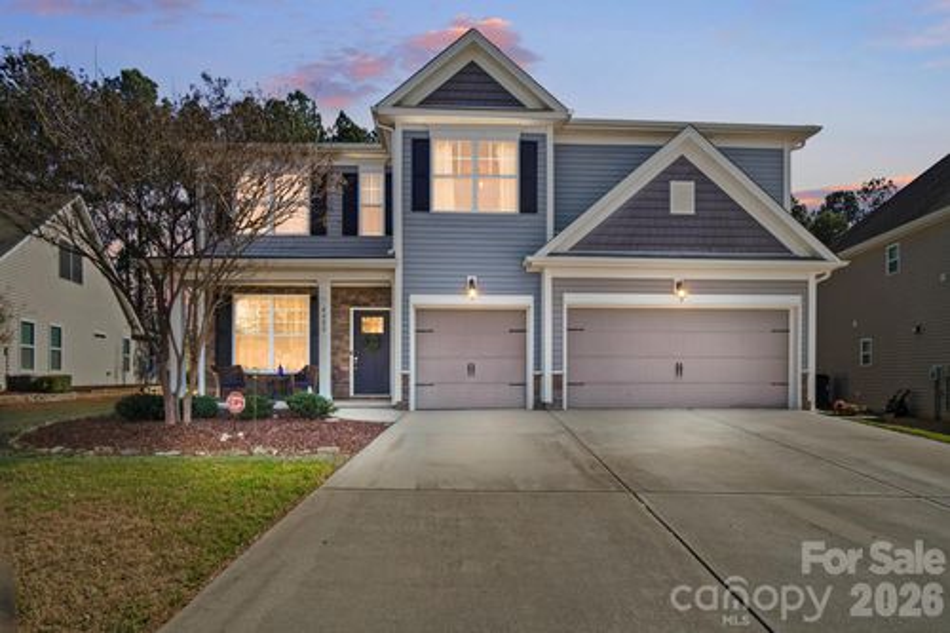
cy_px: 316
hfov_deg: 85.4
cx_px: 475
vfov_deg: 63.2
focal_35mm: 20
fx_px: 514
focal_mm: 13
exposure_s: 1/500
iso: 100
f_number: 4
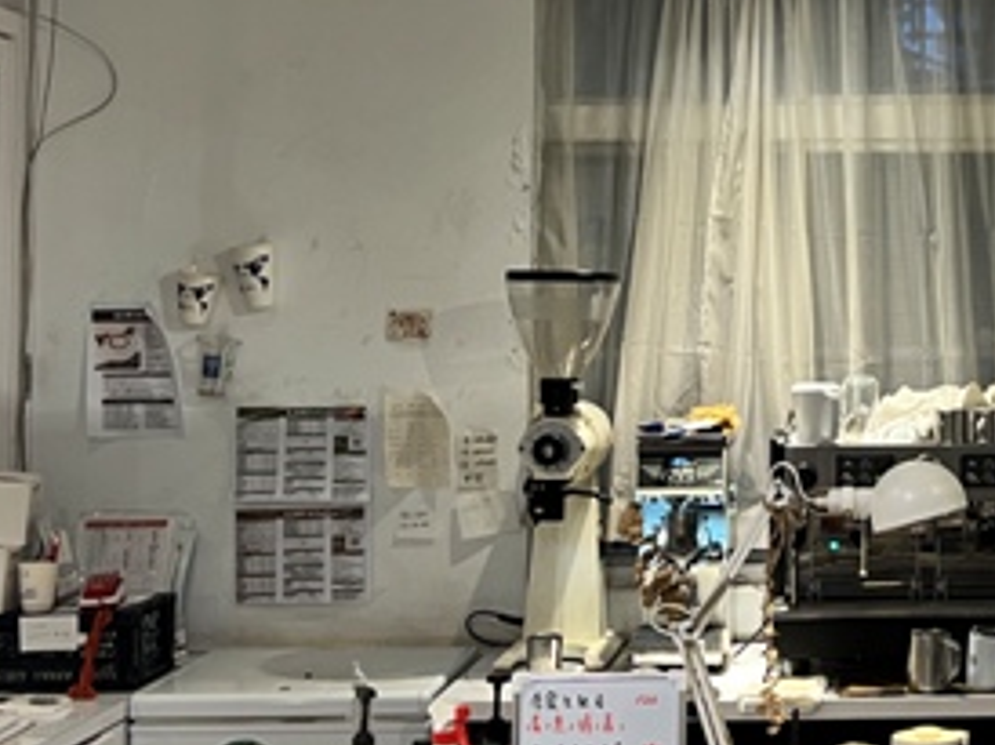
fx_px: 2183
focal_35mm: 76
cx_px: 941
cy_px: 211
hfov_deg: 24.7
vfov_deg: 19.3
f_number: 1.5
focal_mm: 5.7
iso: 125
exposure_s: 1/60
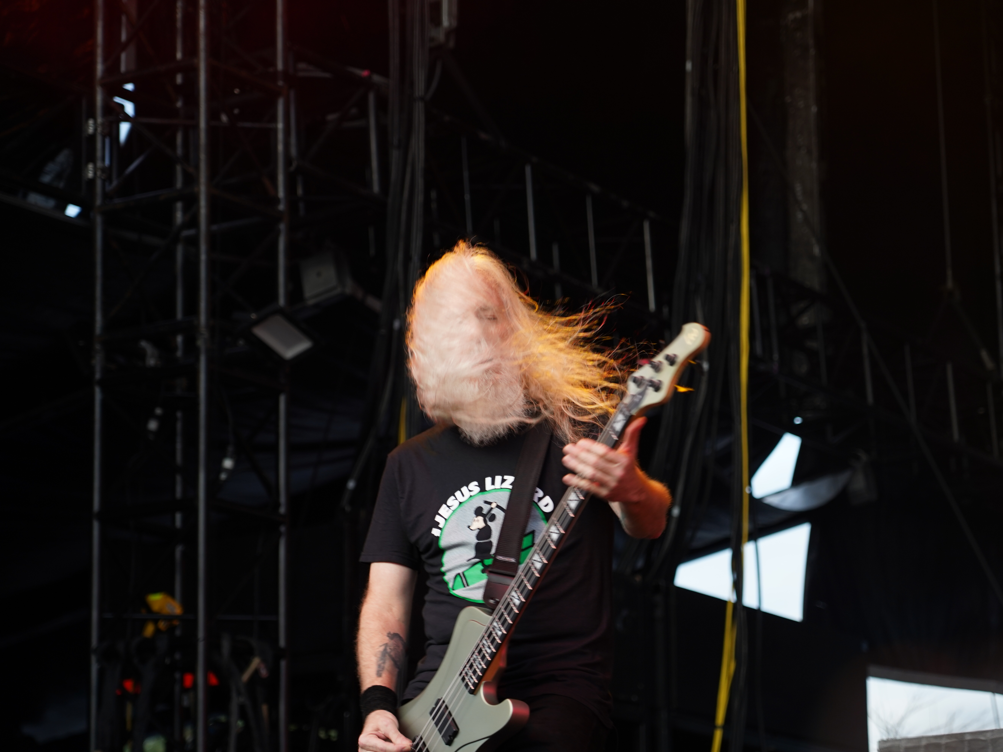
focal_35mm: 114
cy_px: 376
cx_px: 485
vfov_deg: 13.0
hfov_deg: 17.3
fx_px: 3303
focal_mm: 105
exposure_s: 1/125
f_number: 4
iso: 400
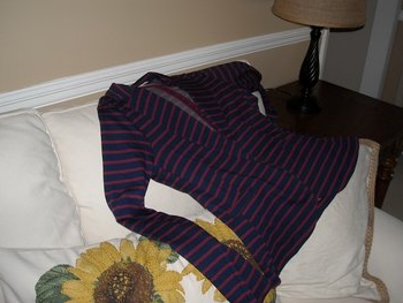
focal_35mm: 40
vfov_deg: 35.9
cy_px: 131
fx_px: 466
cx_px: 208
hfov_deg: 46.8
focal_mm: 5.7
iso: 64
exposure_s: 1/60
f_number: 2.8
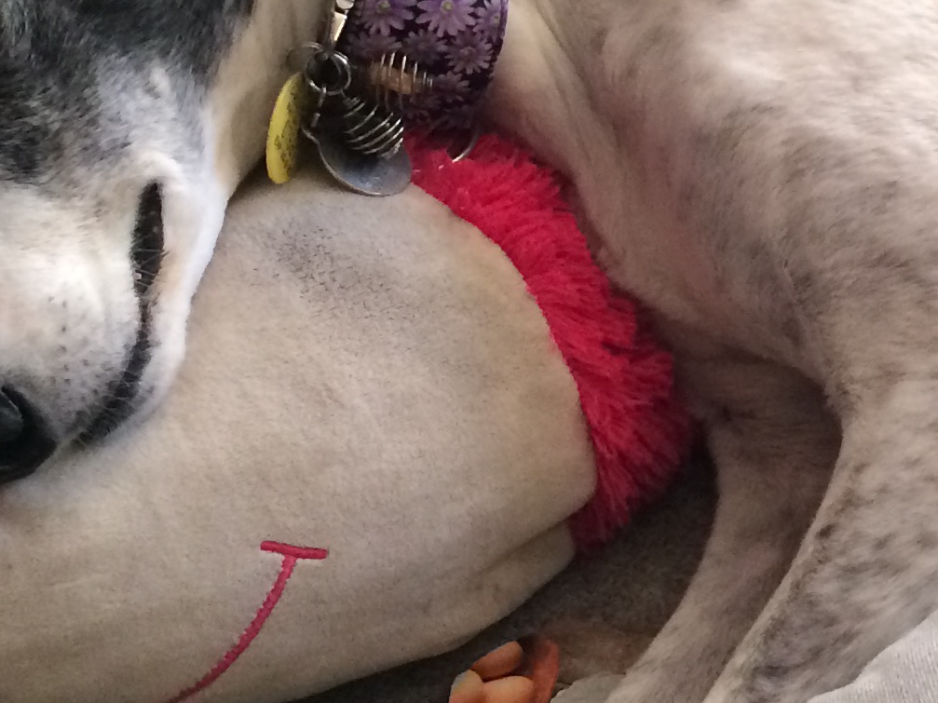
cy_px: 176
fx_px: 2547
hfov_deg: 20.2
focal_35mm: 94
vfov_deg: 15.6
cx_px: 931
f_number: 2.2
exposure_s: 1/33
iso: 250
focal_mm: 4.15
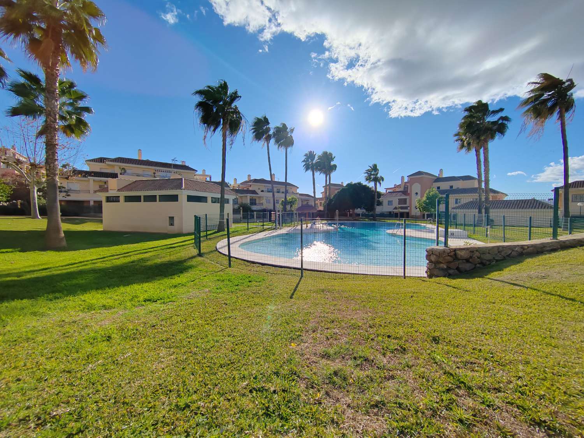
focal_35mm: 13
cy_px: 219
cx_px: 292
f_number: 2.2
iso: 100
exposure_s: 1/2100
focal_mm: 2.16
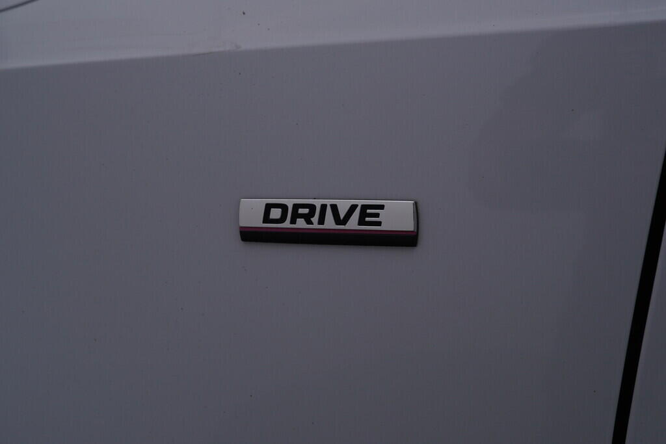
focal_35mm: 36
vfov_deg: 36.9
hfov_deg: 53.1
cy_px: 222
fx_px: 666
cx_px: 333
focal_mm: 24
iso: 125
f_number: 6.3
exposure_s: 1/200
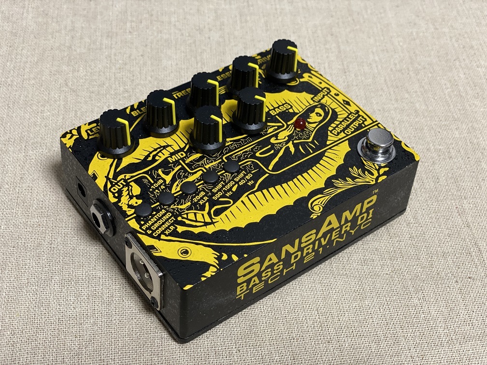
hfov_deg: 36.8
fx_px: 732
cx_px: 244
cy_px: 182
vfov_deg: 28.0
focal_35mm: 52
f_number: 2
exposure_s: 1/33
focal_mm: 6
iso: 125
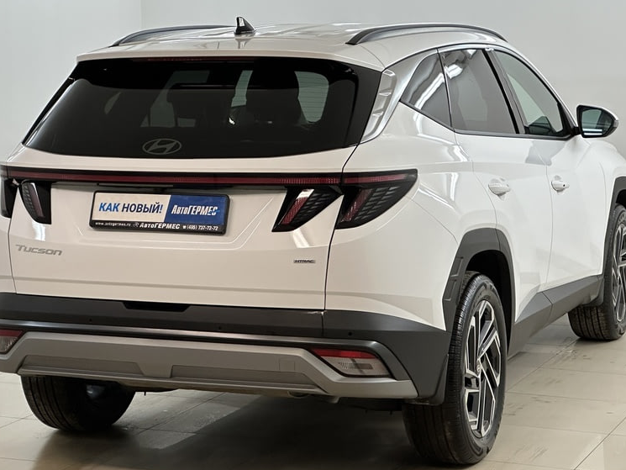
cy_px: 223
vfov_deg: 15.9
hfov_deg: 21.1
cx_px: 302
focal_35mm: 93
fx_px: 1682
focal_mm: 9
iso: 160
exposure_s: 1/100
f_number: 2.8
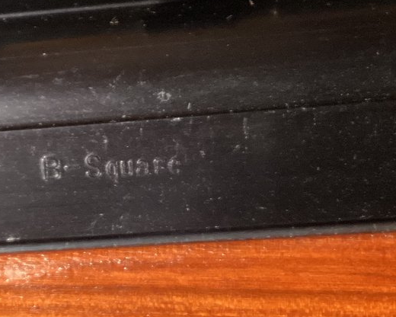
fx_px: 1031
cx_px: 139
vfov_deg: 17.4
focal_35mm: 88
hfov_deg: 21.7
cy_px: 202
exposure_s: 1/33
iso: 250
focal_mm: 3.3
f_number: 2.4
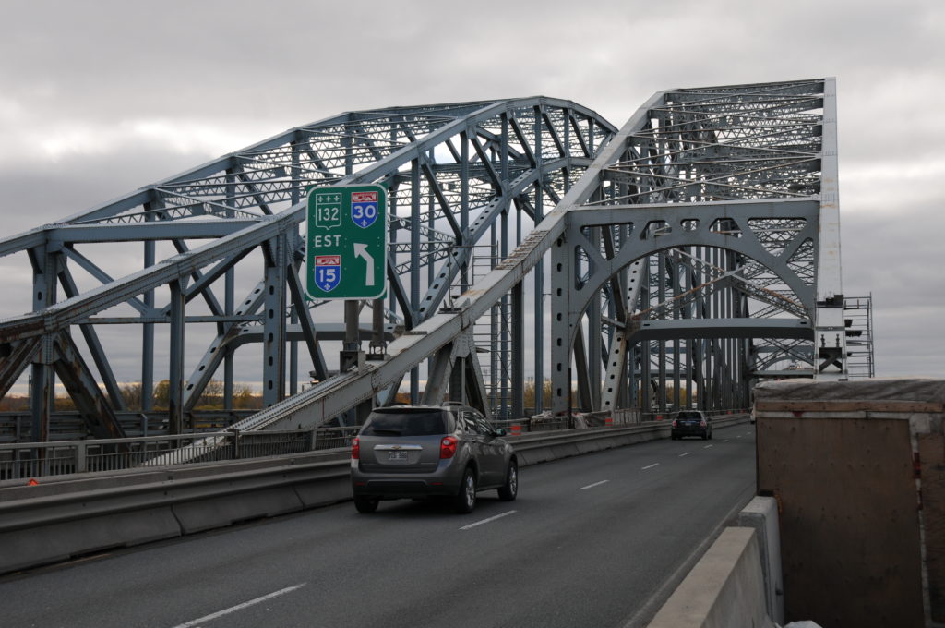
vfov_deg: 28.0
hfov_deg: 41.2
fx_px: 1258
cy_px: 314
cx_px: 472
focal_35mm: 48
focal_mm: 32
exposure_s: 1/800
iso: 250
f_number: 6.3
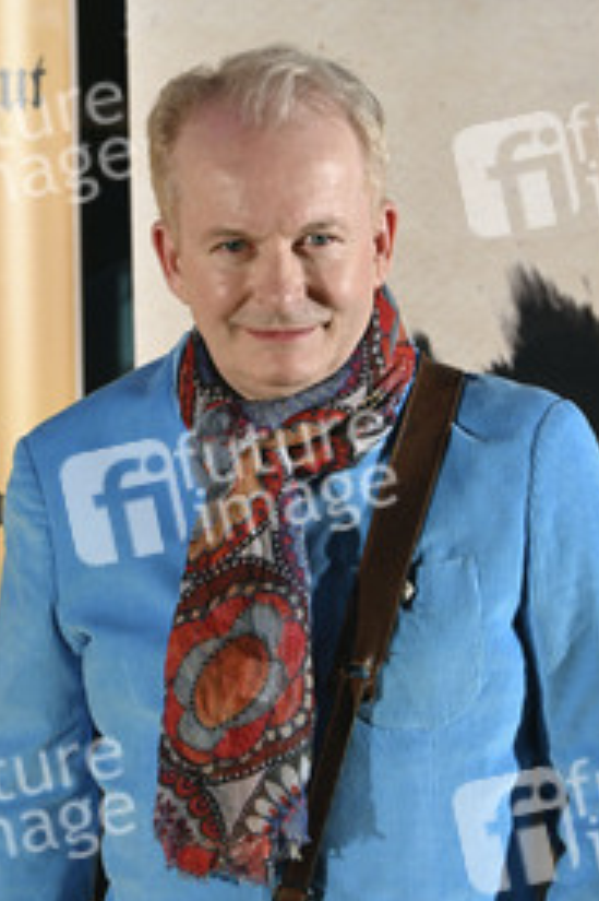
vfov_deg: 14.5
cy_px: 652
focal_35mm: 141
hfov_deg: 9.7
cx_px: 324
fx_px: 3523
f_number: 6.3
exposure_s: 1/200
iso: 2000
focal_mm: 97
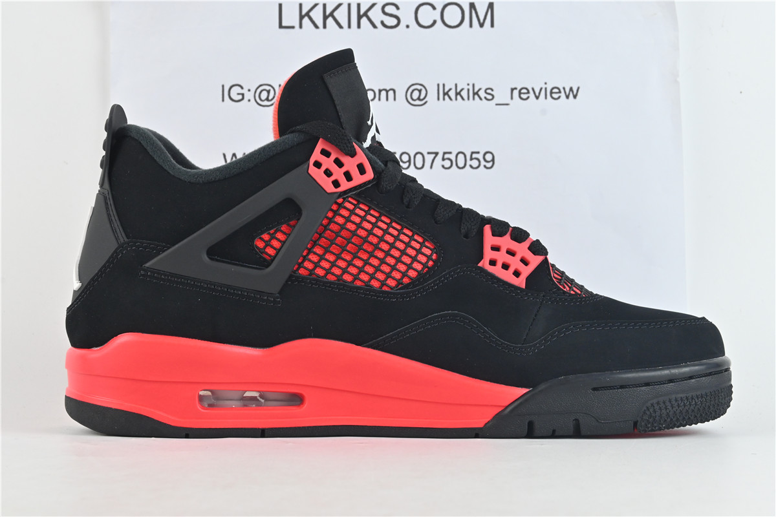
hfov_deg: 27.0
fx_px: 1617
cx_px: 388
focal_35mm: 75
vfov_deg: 18.2
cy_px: 258
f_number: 11
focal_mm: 50
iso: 1000
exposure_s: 1/50
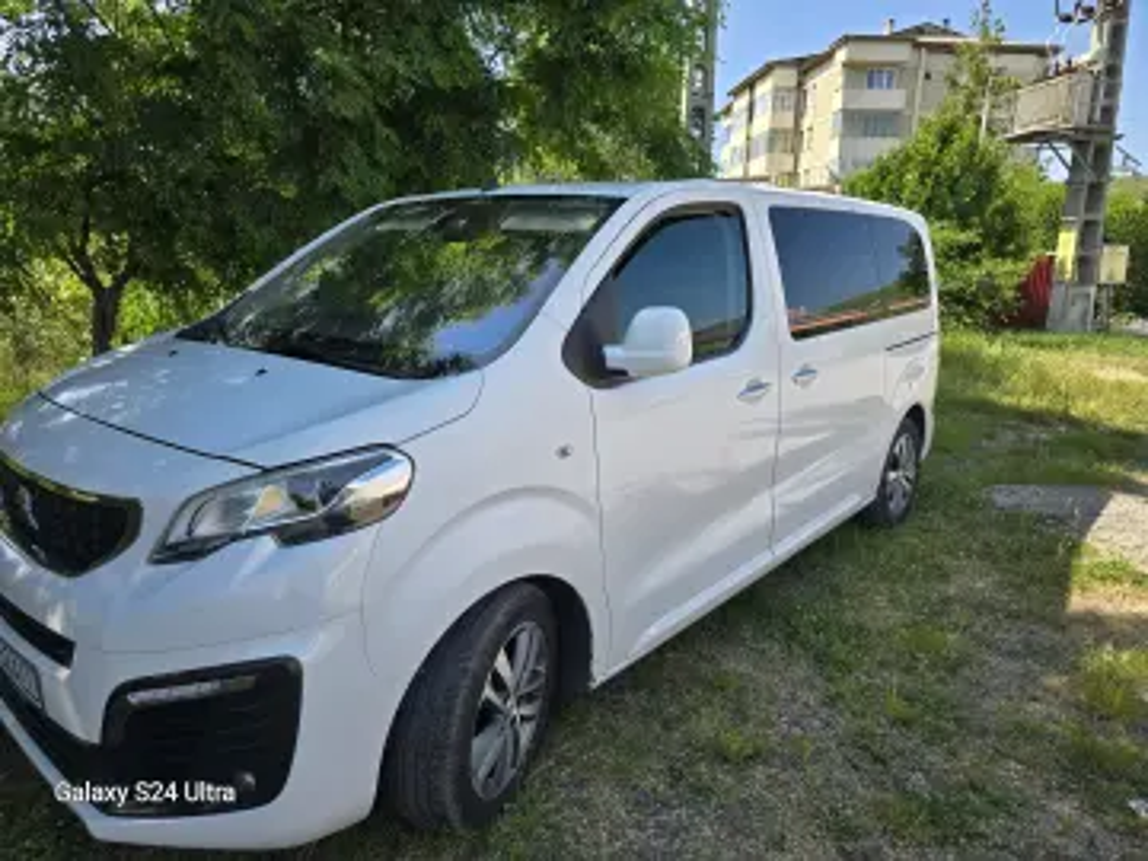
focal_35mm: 23
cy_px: 430
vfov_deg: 58.9
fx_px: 763
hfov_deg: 73.9
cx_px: 574
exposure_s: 1/277
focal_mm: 6.3
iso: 12
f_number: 1.7
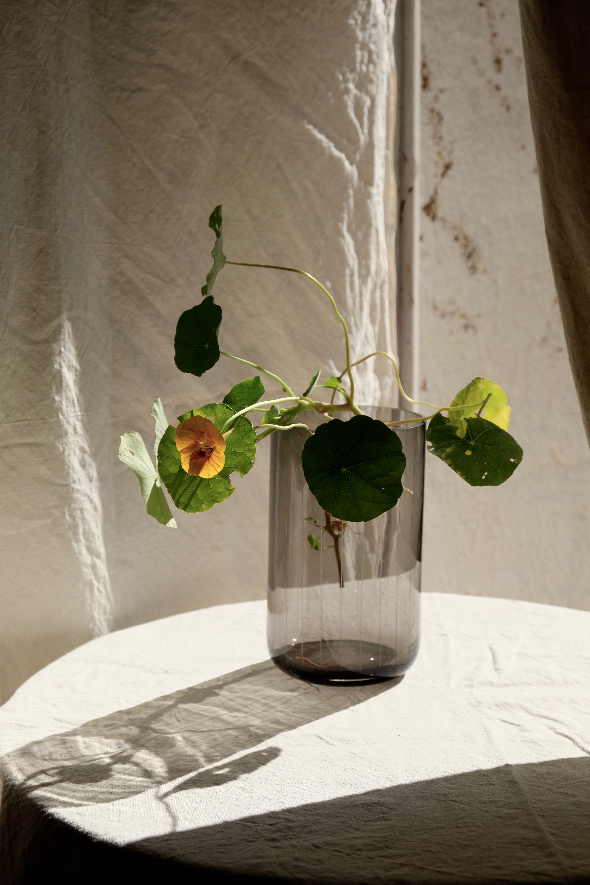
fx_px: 1573
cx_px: 295
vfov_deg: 31.4
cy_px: 442
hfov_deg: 21.2
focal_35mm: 64
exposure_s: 1/1600
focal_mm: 42.5
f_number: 6.4
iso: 400
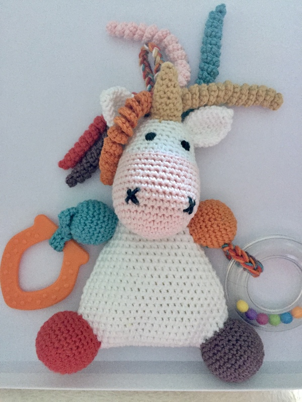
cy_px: 201
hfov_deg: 48.2
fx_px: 337
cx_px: 151
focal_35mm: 29
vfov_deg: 61.7
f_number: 2.2
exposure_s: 1/17
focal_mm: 4.15
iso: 250
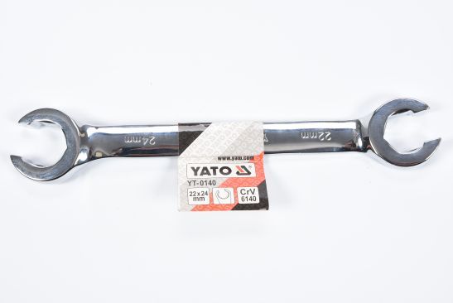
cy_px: 152
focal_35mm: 75
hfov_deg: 27.0
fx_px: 945
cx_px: 226
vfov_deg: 18.2
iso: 250
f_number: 14
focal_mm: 50
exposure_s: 1/125
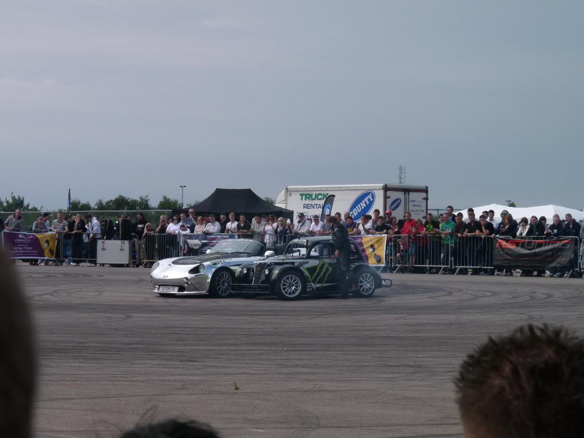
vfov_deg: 11.1
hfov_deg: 14.7
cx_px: 292
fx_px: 2261
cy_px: 219
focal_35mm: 134
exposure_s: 1/800
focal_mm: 23.7
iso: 100
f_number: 5
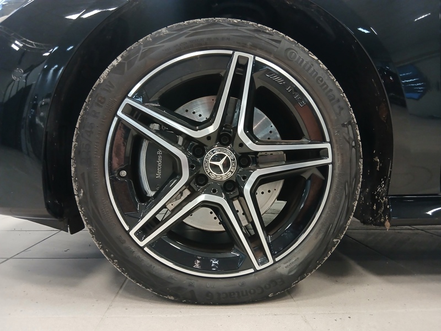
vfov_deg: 53.1
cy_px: 166
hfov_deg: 67.3
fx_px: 331
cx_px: 220
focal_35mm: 26
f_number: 1.8
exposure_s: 1/25
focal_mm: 3.98
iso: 320
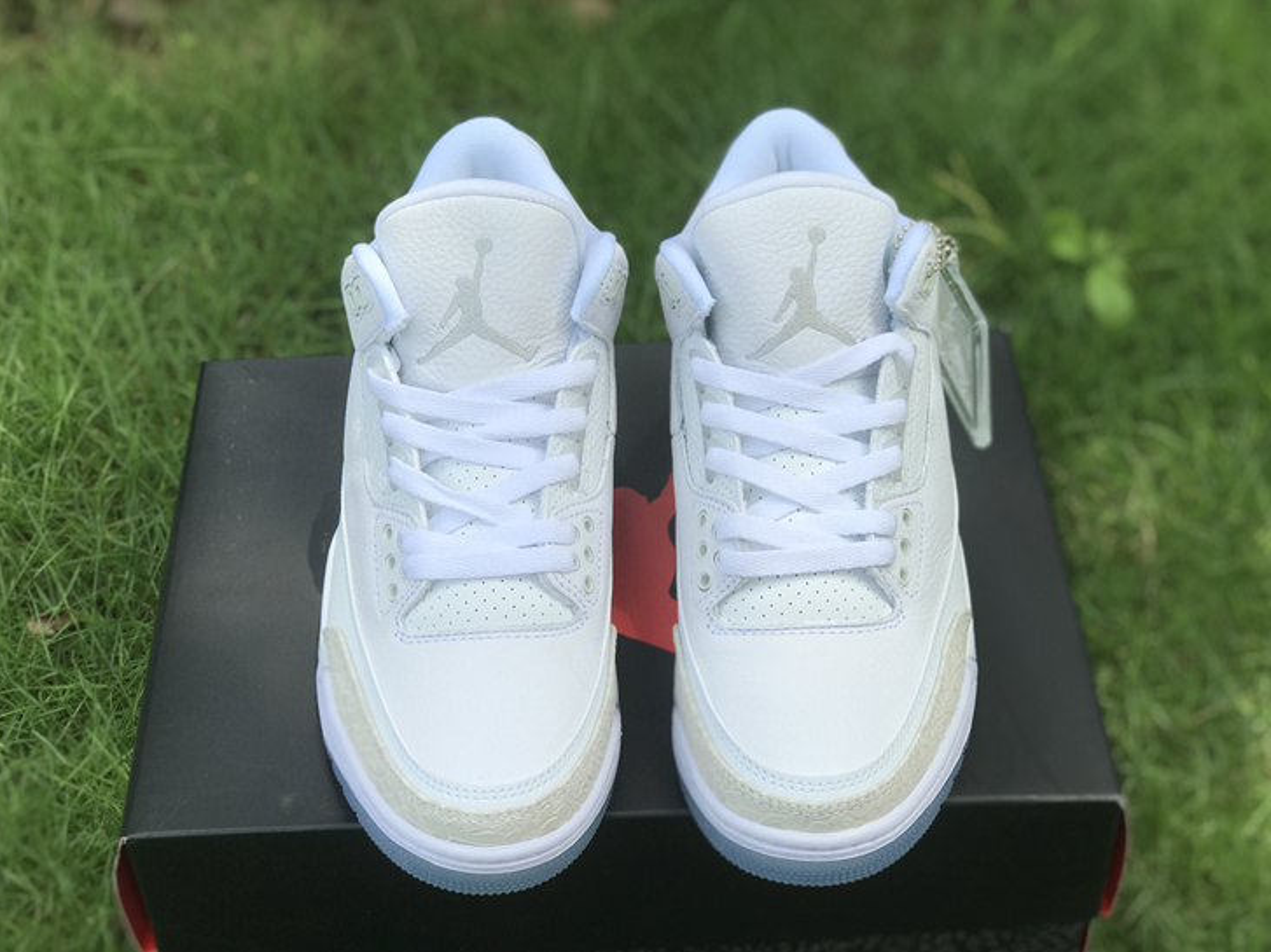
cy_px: 471
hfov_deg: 33.2
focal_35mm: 58
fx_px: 2129
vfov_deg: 25.2
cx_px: 631
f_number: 2.8
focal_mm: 6.6
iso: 20
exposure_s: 1/326
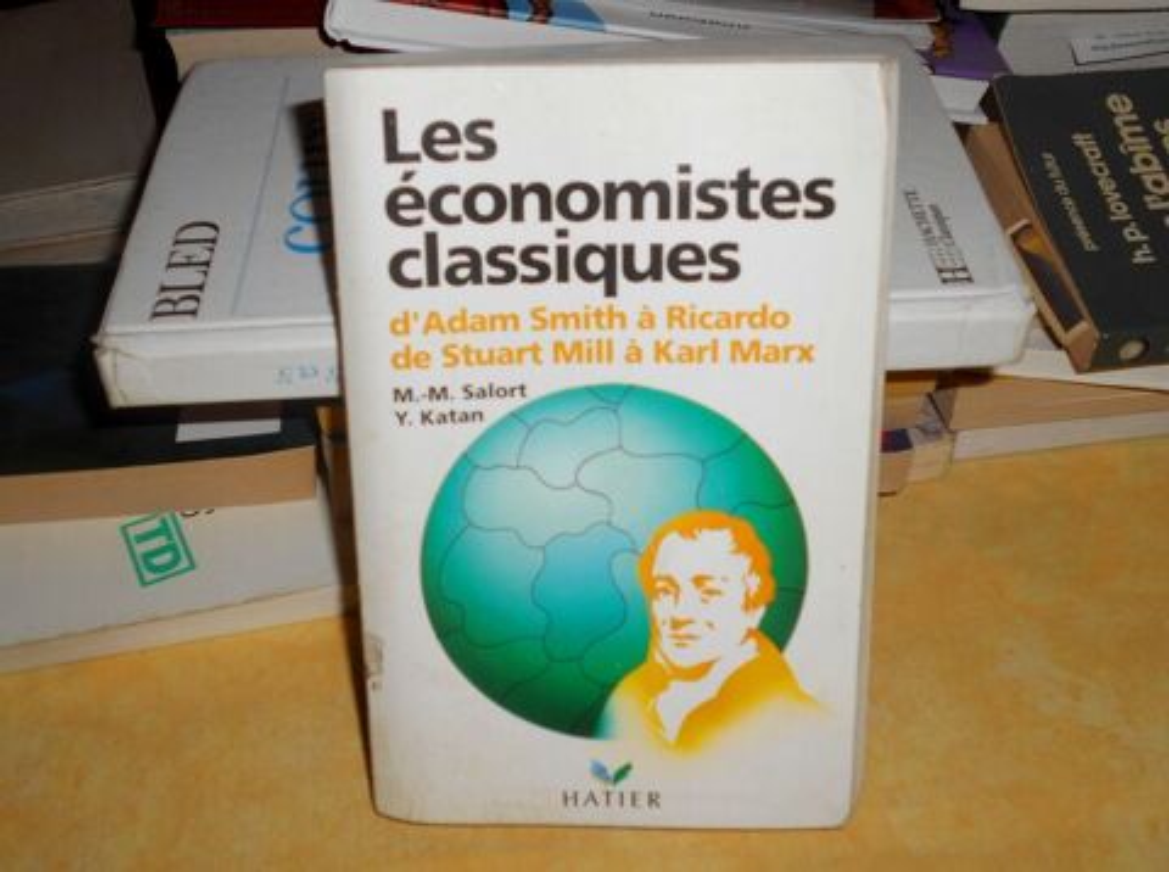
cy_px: 436
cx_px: 584
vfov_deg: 41.7
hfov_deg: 54.1
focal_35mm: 34
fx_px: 1146
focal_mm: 5.8
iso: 80
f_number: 3.6
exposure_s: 1/30
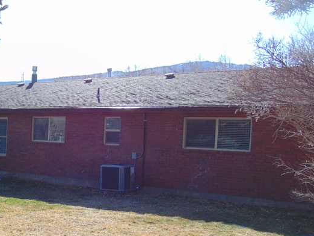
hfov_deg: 35.9
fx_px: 445
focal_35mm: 49
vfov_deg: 29.5
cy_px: 154
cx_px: 16
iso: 80
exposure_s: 1/640
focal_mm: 4.5
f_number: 3
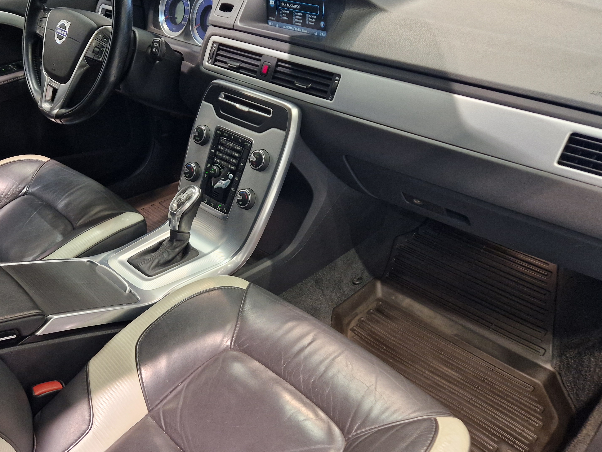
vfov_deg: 44.2
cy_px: 229
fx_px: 556
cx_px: 229
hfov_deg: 56.2
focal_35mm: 32
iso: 250
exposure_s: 1/100
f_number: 1.8
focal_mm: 5.4
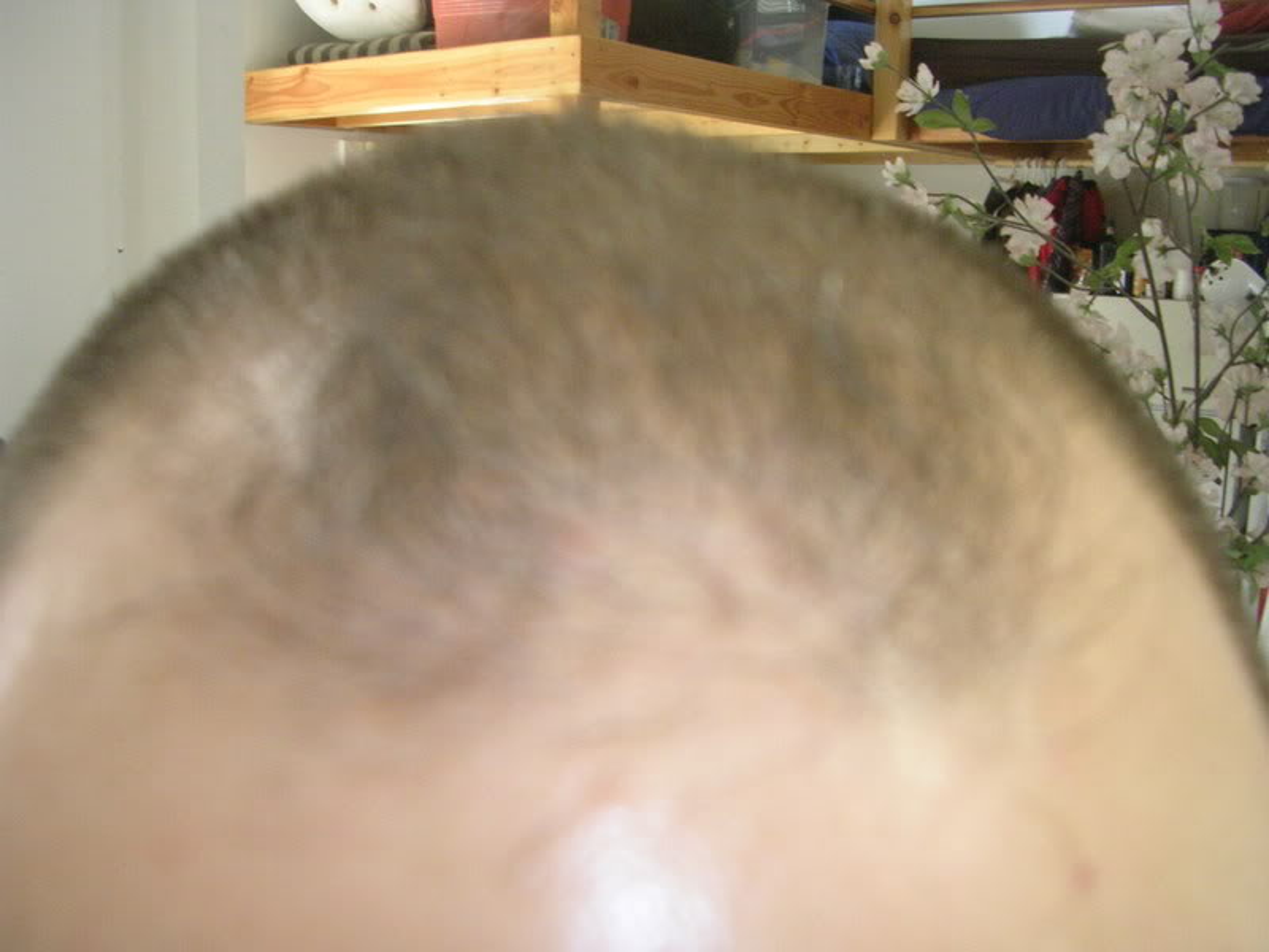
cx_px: 634
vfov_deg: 37.7
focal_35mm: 38
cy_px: 476
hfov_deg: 49.0
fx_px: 1393
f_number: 2.8
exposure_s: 1/20.5
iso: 200
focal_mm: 5.8
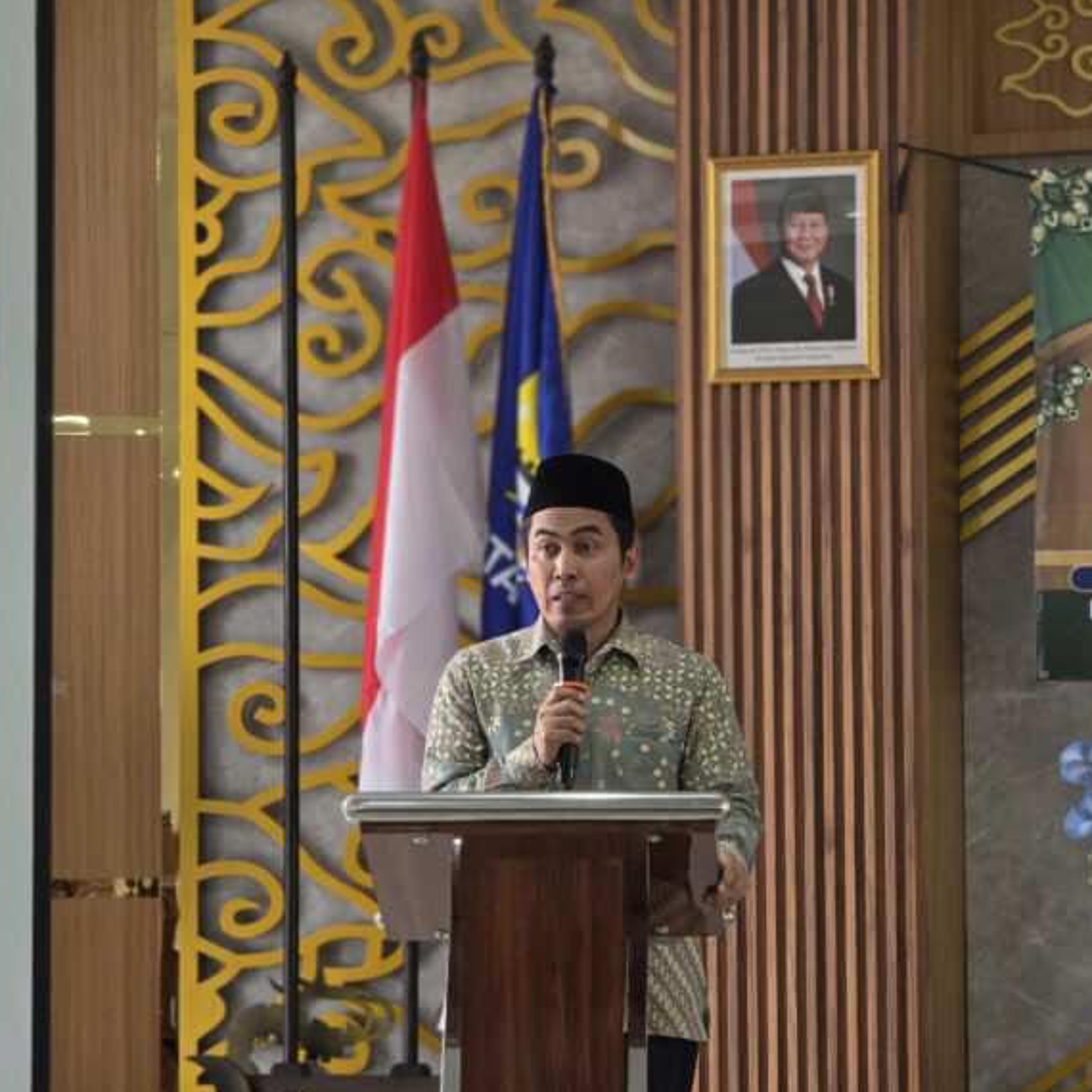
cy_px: 548
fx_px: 4890
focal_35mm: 137
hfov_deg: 12.7
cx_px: 469
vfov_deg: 12.7
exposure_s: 1/120
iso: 320
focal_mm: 18.6
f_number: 3.4
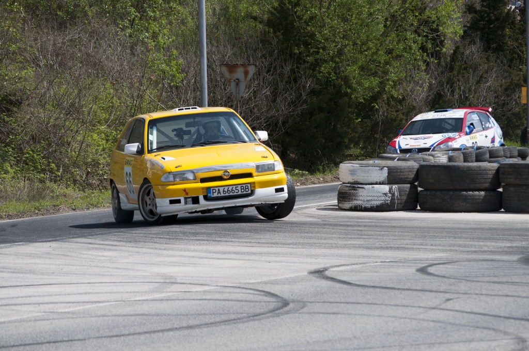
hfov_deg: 13.7
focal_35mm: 150
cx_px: 264
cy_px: 176
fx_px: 2201
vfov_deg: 9.1
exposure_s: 1/2000
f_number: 7.1
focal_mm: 100
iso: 400
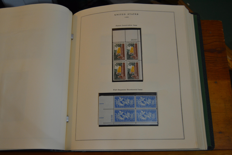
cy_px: 78
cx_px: 116
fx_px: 251
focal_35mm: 39
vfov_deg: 34.2
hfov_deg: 49.6
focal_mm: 26
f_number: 4
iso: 900
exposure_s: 1/60
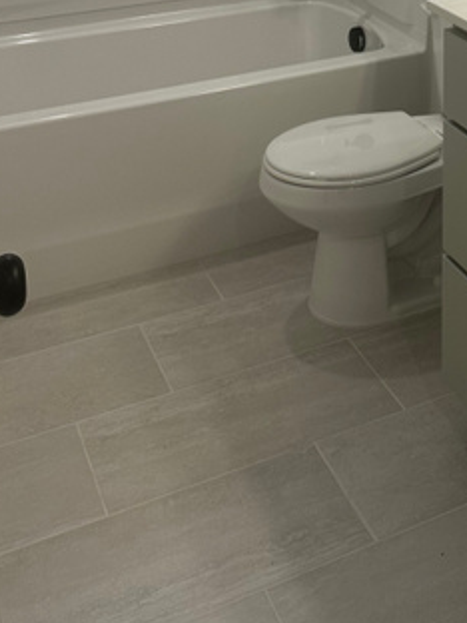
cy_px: -72
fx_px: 1061
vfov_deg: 29.3
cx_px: 497
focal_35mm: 59
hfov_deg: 23.5
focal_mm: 6.86
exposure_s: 1/120
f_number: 1.78
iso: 64
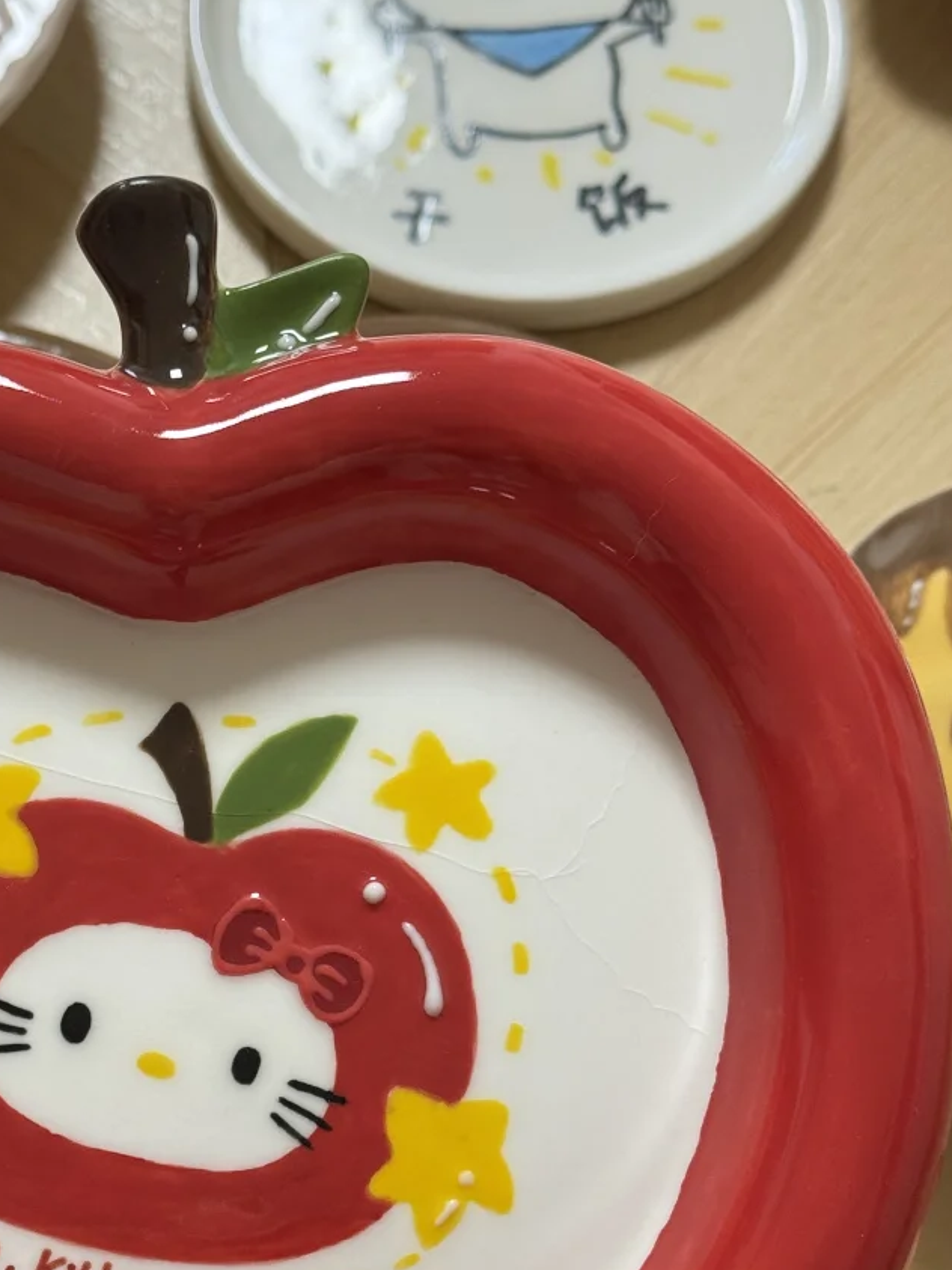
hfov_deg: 17.8
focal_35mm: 82
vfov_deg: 23.7
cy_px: 892
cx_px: 166
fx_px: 3008
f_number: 1.78
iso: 100
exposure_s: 1/50
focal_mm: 6.76
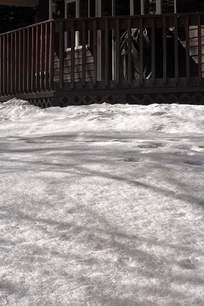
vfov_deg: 23.5
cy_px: 22
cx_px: 227
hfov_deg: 15.8
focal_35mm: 84
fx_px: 714
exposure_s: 1/5556
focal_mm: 5.1
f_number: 1.6
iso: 50
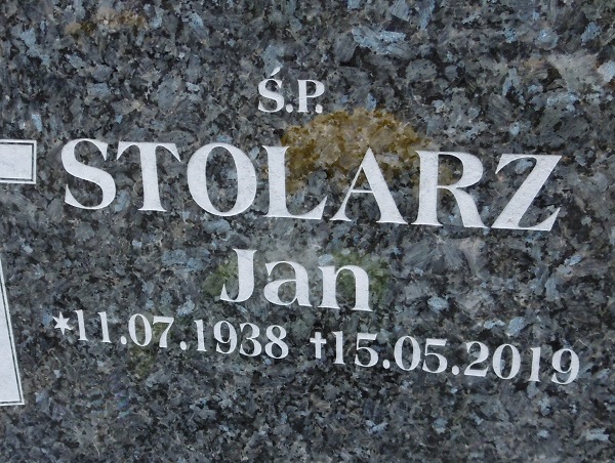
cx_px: 308
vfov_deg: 57.0
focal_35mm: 24
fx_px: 427
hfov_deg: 71.5
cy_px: 232
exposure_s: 1/100
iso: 100
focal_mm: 4.3
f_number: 3.1
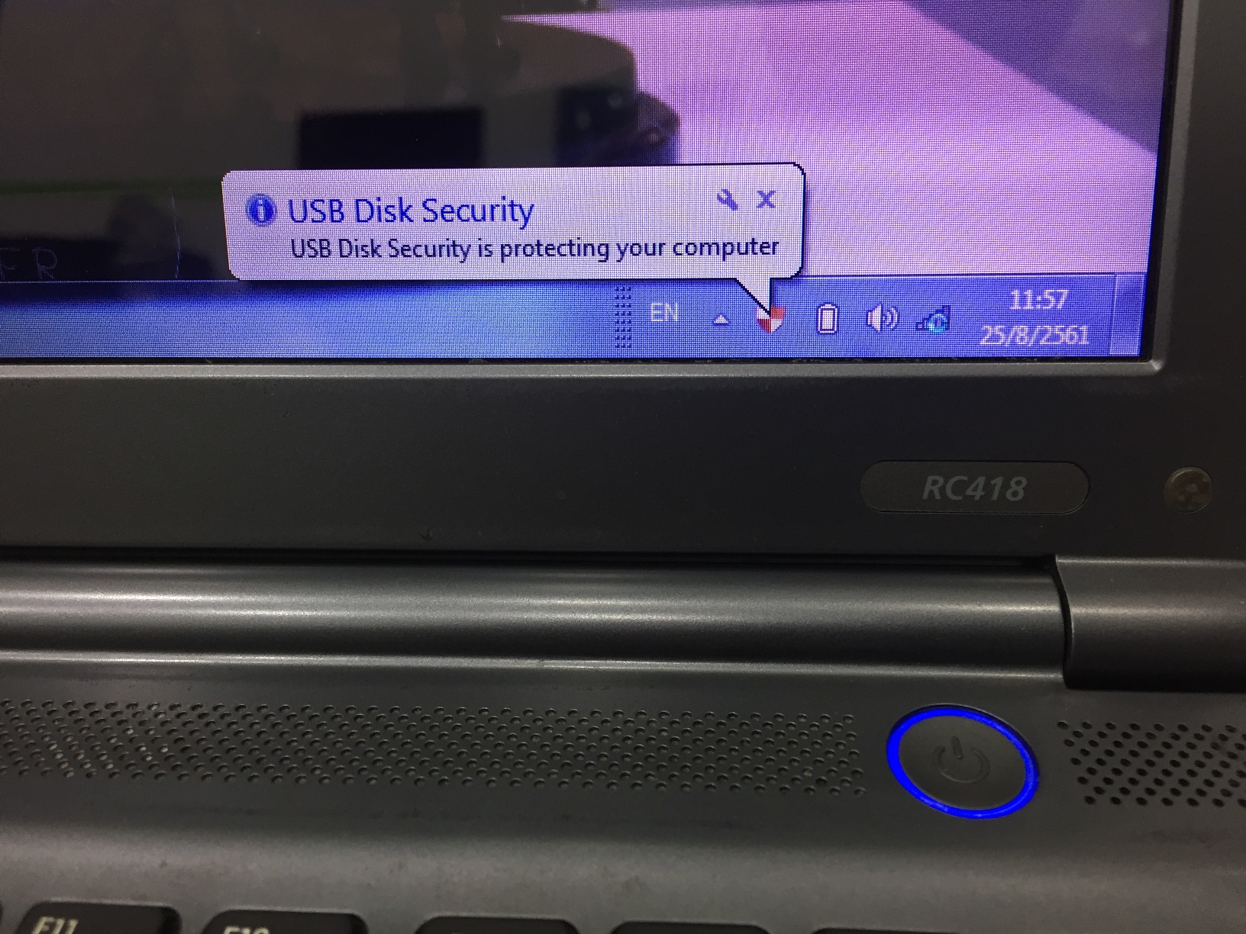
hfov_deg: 61.7
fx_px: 1044
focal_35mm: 29
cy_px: 467
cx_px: 623
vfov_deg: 48.2
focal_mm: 4.15
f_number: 2.2
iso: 125
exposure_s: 1/33
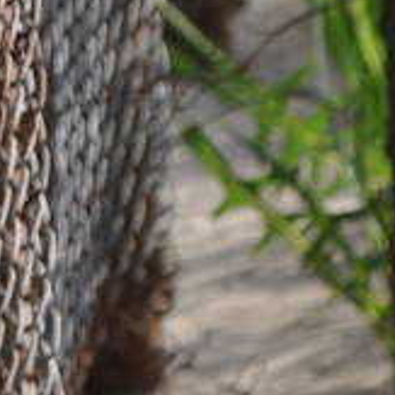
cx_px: 1849
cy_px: 1237
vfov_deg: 1.9
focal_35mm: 935
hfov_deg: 1.8
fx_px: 12073
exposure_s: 1/640
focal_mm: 75
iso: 200
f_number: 6.3
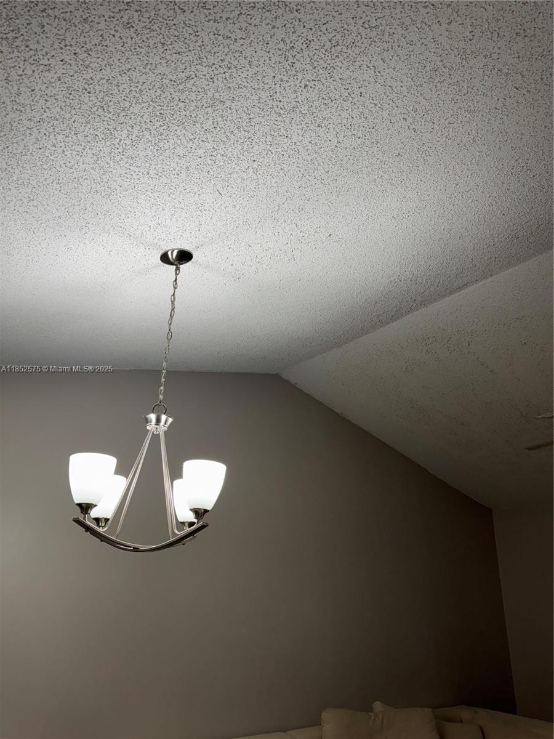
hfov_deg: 56.8
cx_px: 277
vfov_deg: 71.6
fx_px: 512
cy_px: 370
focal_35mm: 24
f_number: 1.78
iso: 160
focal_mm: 6.76
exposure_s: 1/120
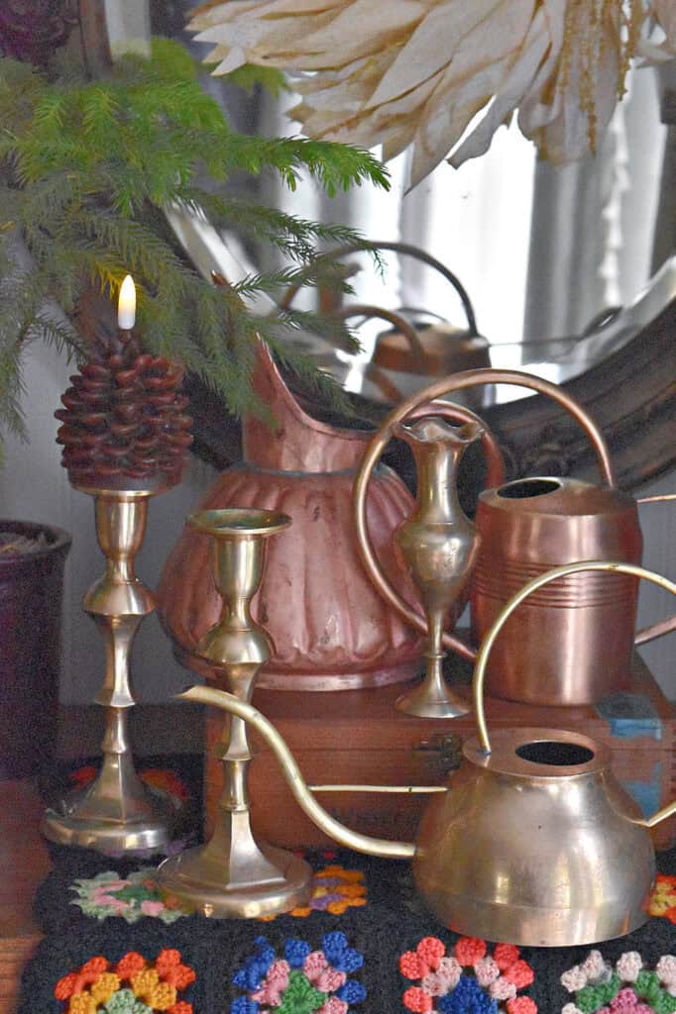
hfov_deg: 18.2
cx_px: 338
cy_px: 507
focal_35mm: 75
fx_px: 2114
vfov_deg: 27.0
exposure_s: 1/60
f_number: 5.6
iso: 9000
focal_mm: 50
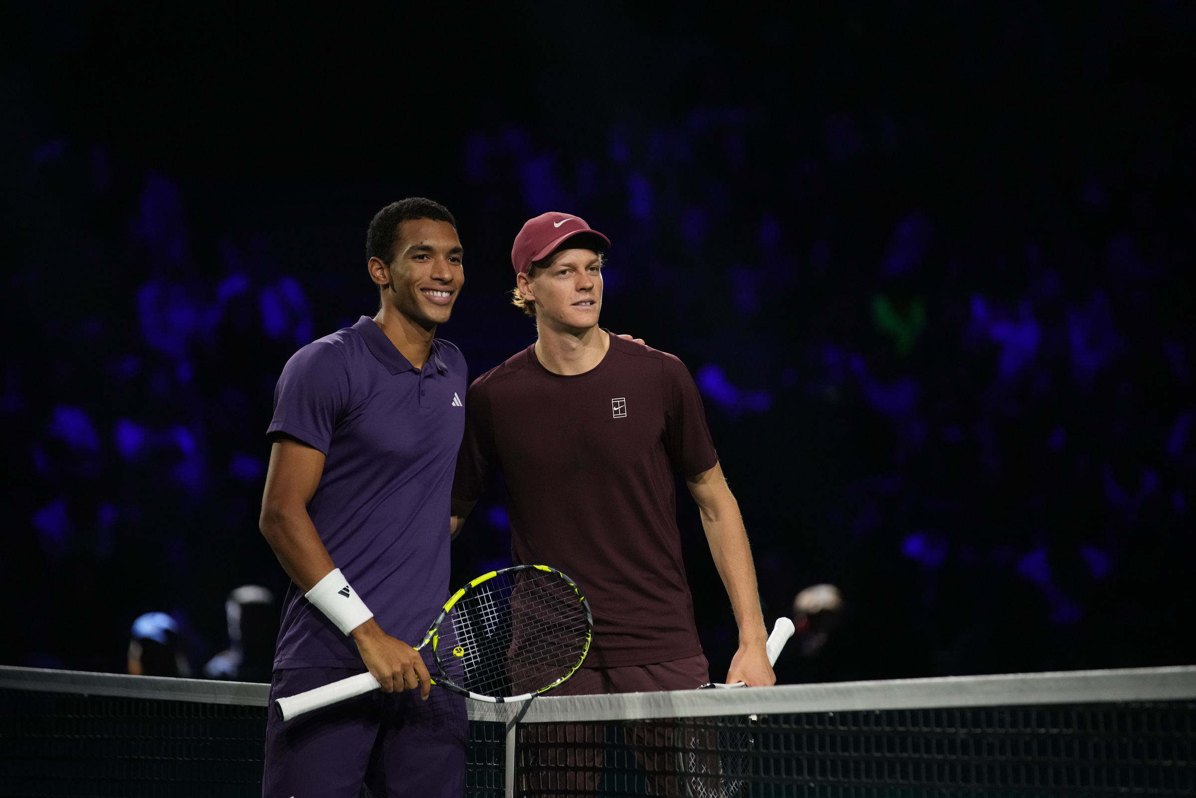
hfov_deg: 10.4
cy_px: 399
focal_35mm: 198
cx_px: 598
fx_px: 6577
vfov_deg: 6.9
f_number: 2.8
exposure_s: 1/2000
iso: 3200
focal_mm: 198
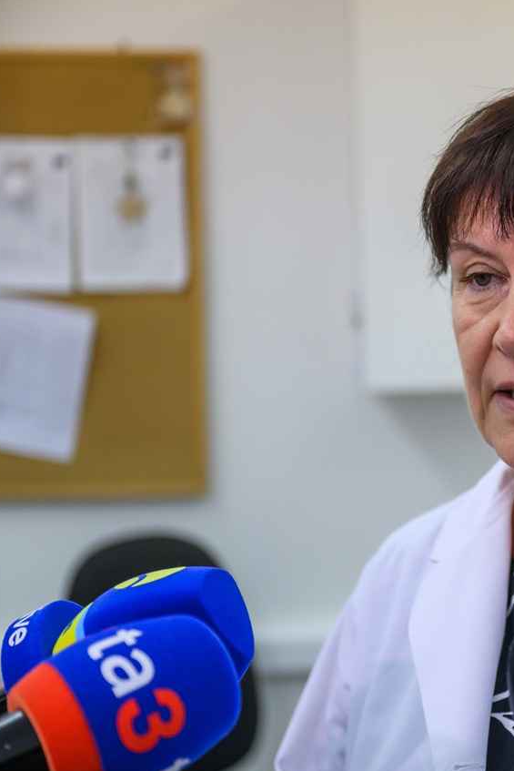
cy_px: 386
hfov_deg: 18.5
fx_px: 1520
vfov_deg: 28.4
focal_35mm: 71
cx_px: 569
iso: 1600
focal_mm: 47
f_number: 2.8
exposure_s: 1/1000
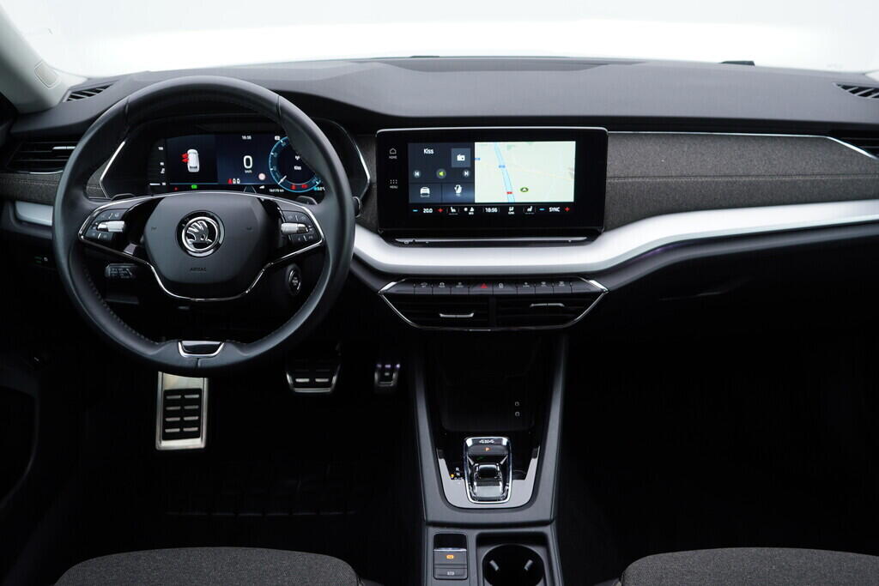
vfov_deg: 36.9
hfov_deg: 53.1
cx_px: 440
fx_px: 879
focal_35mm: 36
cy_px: 293
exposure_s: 1/50
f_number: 3.2
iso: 125
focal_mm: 24
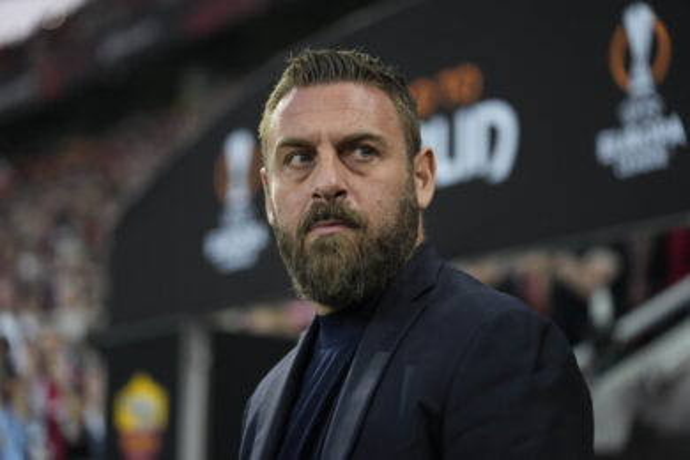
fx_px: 1897
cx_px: 345
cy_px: 230
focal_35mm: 99
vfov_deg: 13.8
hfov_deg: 20.6
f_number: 2.8
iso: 3200
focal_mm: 99
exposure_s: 1/2500
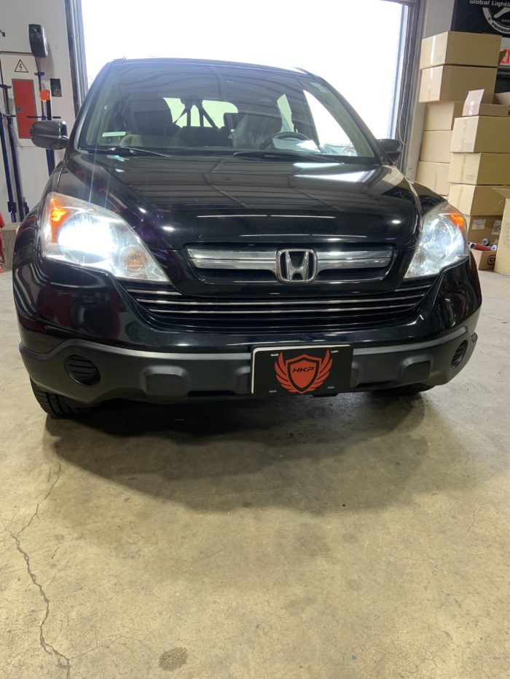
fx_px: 511
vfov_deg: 67.3
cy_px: 340
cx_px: 255
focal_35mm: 26
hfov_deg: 53.1
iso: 80
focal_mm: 4.25
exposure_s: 1/60
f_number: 1.8
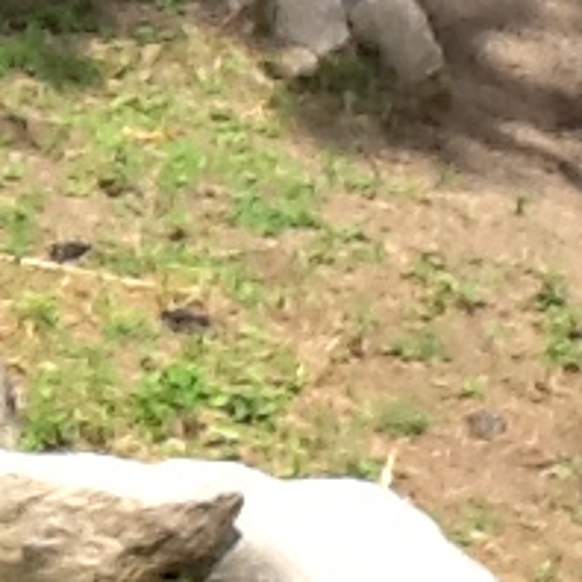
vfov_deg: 12.1
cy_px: -320
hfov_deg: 11.3
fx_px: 2606
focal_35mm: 137
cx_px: -641
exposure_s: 1/810
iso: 80
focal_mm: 2.03
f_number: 2.4
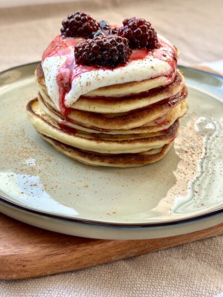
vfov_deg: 35.5
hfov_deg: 27.0
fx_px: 464
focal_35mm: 54
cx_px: 112
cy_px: 137
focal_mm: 6.86
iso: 80
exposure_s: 1/243
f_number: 1.78
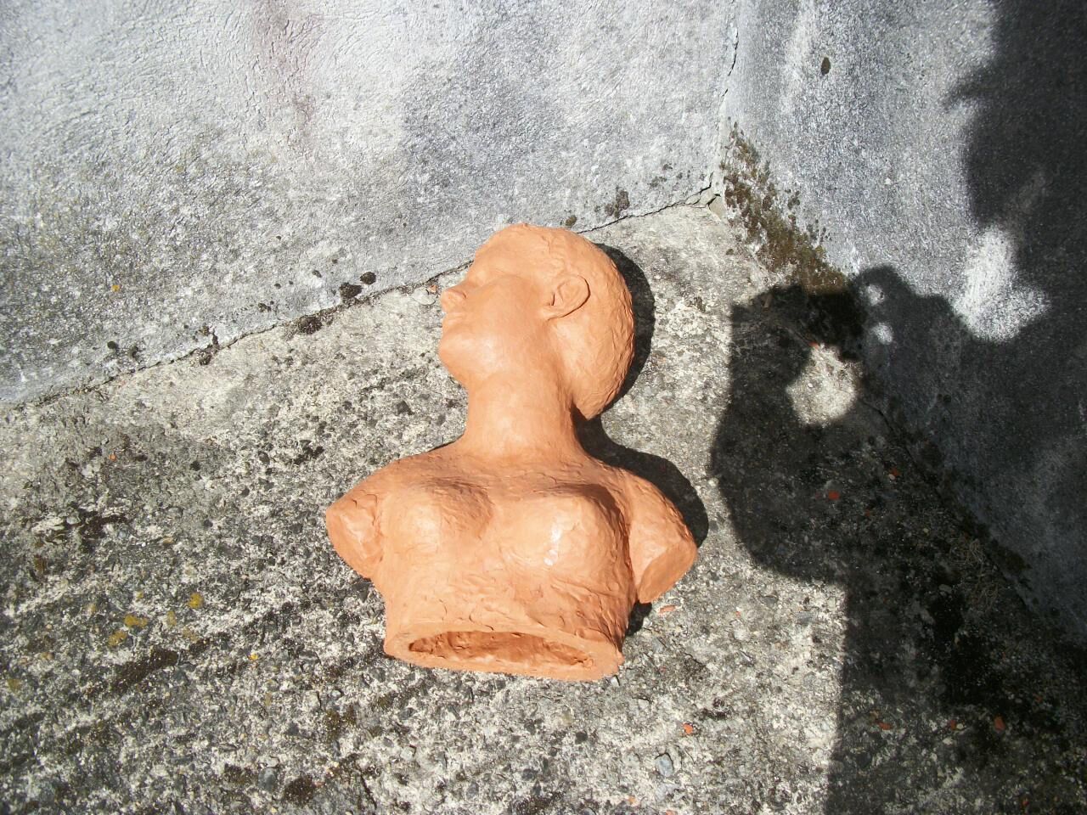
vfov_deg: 44.2
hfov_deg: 56.8
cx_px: 544
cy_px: 408
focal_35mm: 32
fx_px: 1005
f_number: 8.8
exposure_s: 1/200
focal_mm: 5.7
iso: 80
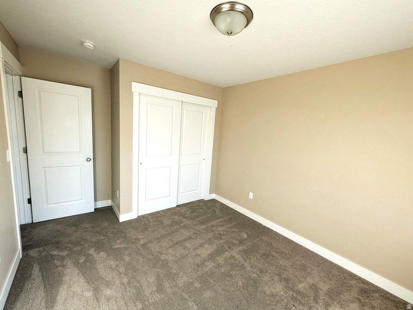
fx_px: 143
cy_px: 155
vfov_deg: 94.5
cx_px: 206
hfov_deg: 110.5
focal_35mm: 12
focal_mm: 2.02
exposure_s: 1/67.2
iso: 56
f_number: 1.7
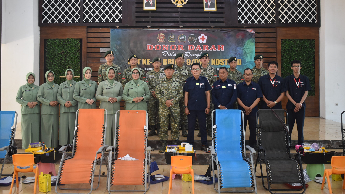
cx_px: 173
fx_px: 362
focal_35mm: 40
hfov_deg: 51.0
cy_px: 79
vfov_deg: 30.0
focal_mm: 25
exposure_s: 1/60
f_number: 4
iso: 1250
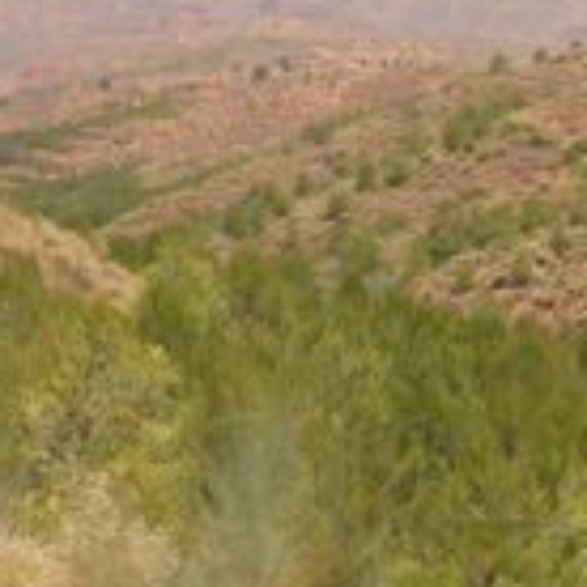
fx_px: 5717
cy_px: -38
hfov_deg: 5.9
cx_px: -60
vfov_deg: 5.9
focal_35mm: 298
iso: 100
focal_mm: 29.5
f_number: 5.9
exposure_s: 1/451
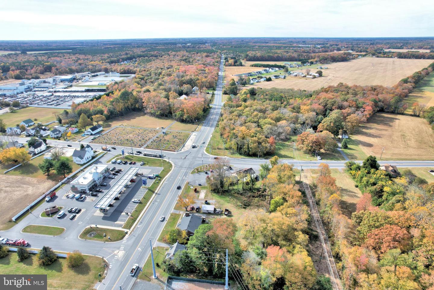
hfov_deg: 78.6
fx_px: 265
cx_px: 217
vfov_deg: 57.2
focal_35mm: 22
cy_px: 145
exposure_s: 1/800
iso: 100
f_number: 2.8
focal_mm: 8.38
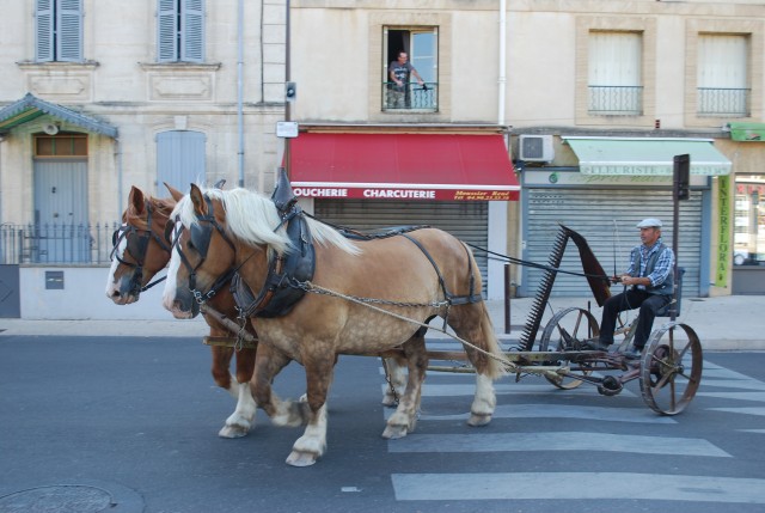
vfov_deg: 37.0
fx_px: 766
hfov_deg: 53.1
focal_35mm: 36
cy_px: 256
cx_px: 382
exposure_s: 1/100
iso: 200
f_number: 5
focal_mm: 24
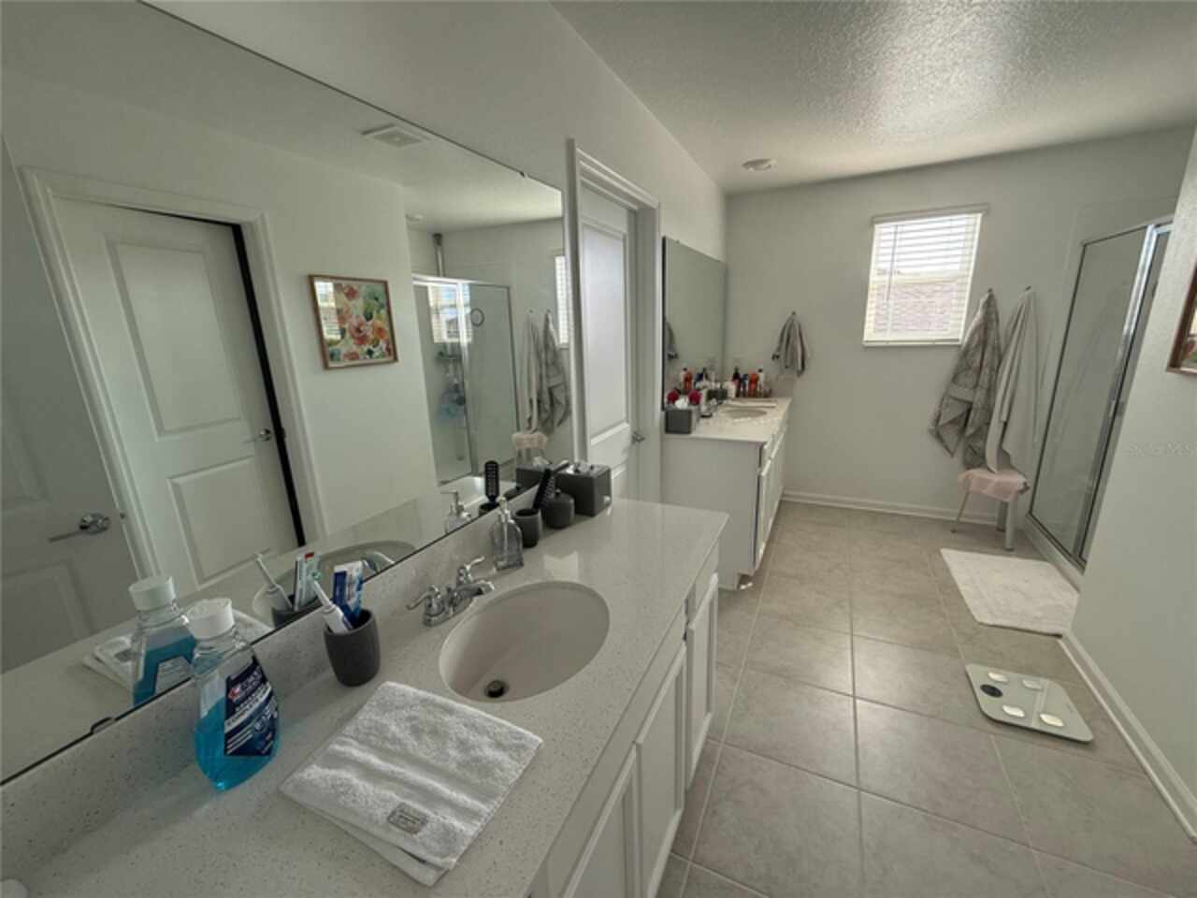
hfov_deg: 102.1
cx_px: 598
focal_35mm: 14
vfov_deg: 85.7
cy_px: 449
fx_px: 484
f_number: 2.2
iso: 160
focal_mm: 2.22
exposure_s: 1/120
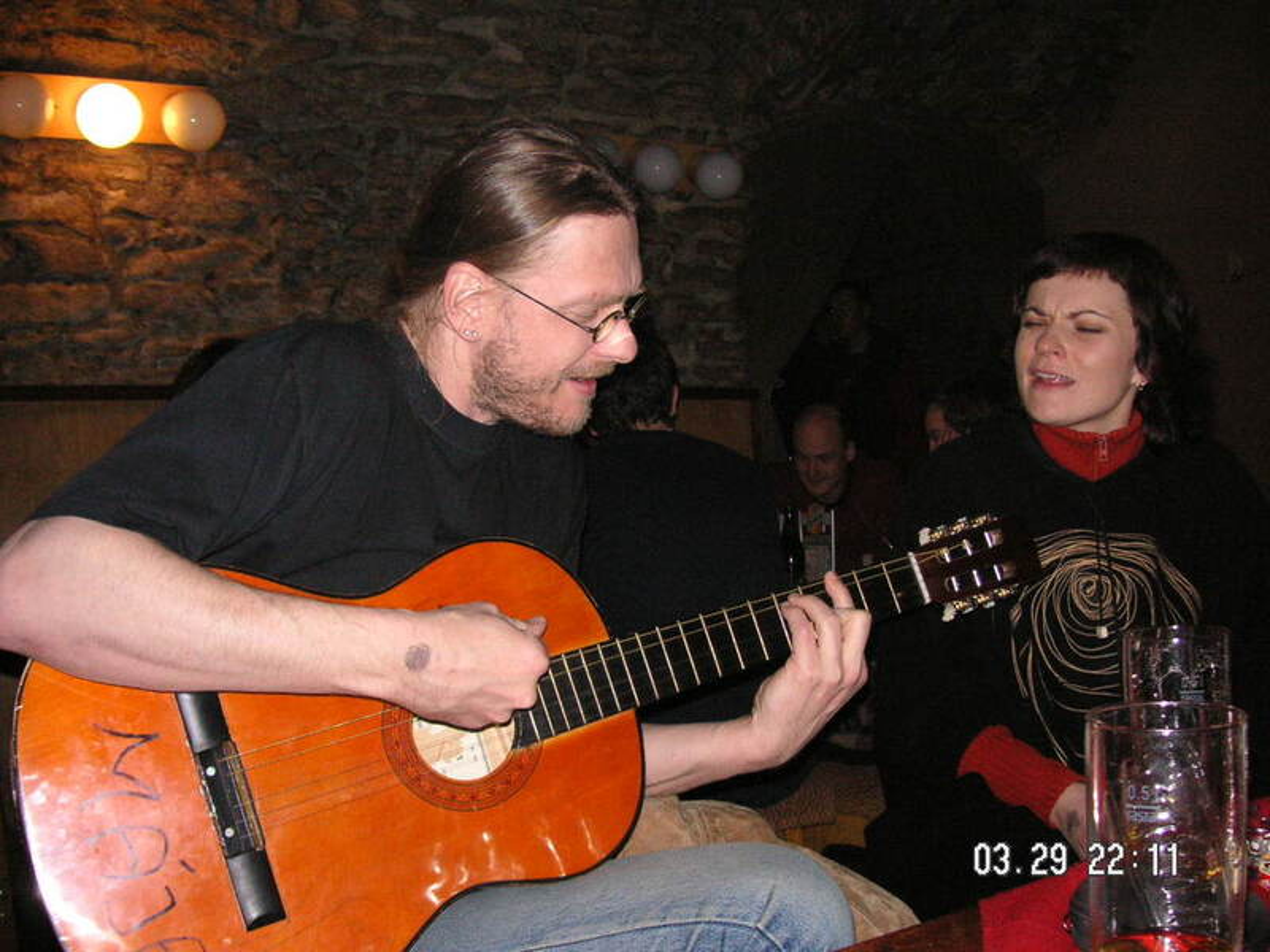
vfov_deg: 38.7
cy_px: 476
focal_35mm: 37
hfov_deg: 50.1
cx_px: 635
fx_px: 1357
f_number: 2.8
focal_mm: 6.1
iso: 160
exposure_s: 1/45
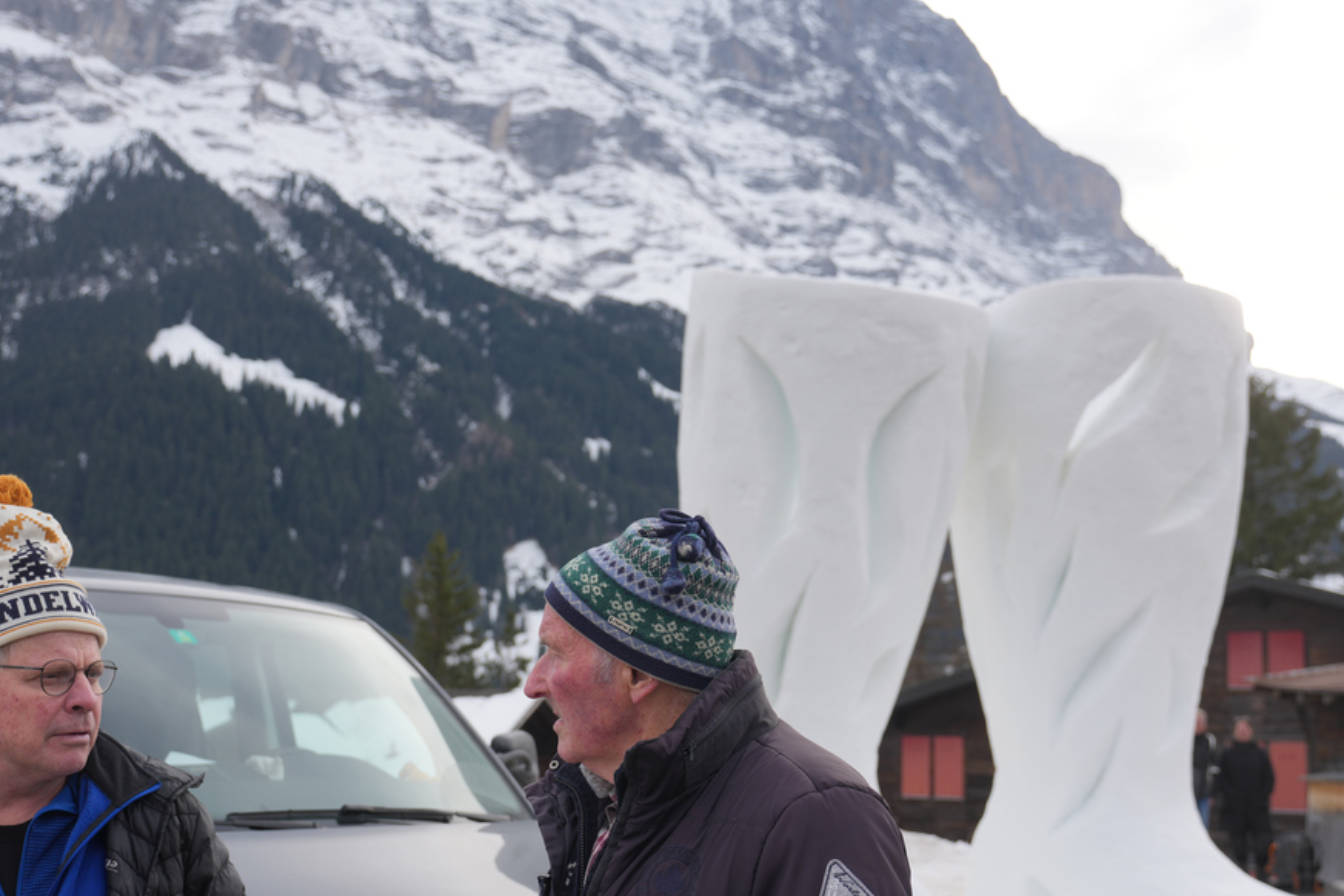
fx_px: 1643
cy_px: 585
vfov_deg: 30.3
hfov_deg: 44.5
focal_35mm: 44
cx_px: 625
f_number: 4
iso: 100
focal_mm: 32
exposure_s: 1/320
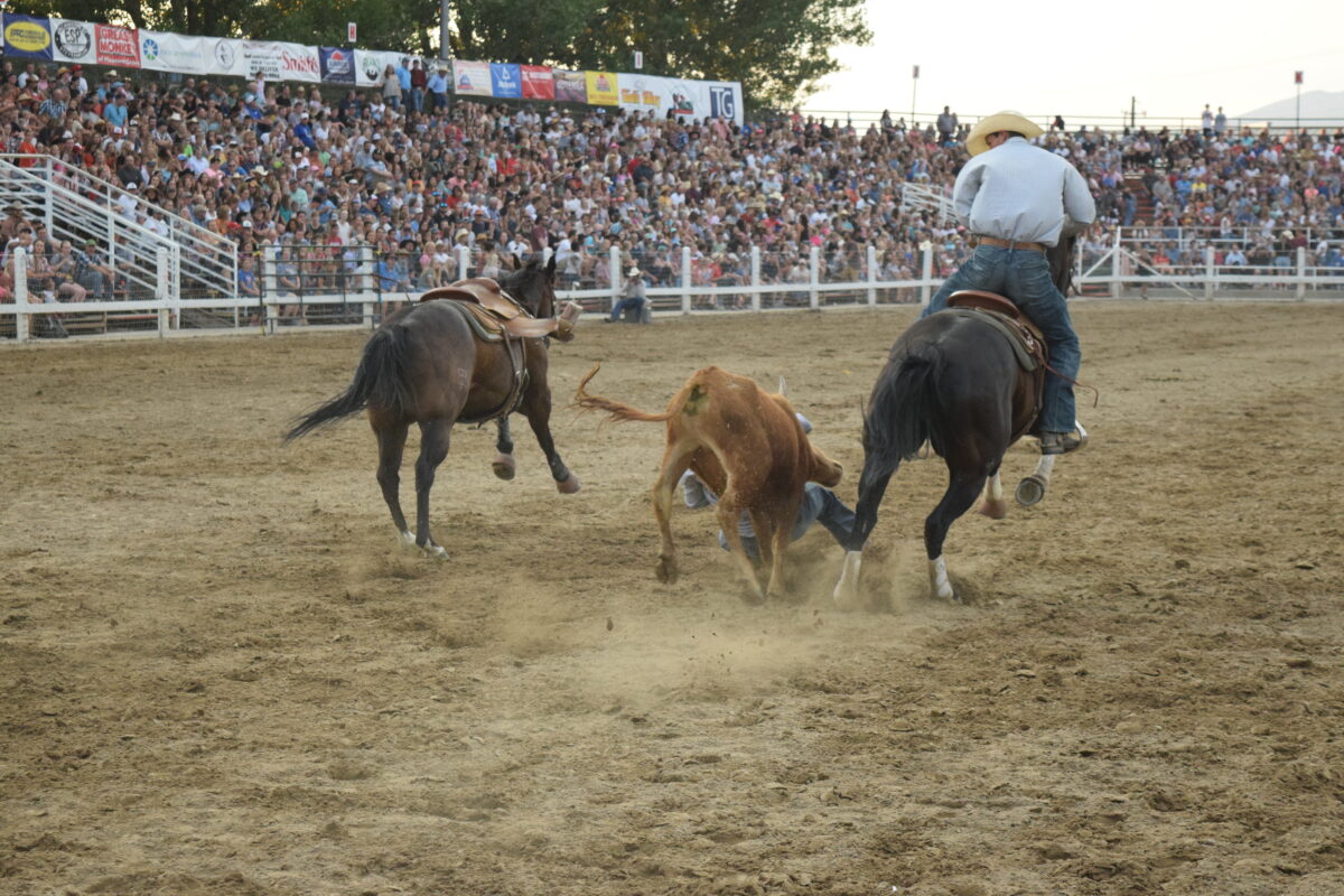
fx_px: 3080
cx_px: 672
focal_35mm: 82
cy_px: 448
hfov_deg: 24.6
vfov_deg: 16.6
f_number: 5.6
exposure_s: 1/500
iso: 2000
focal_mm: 55
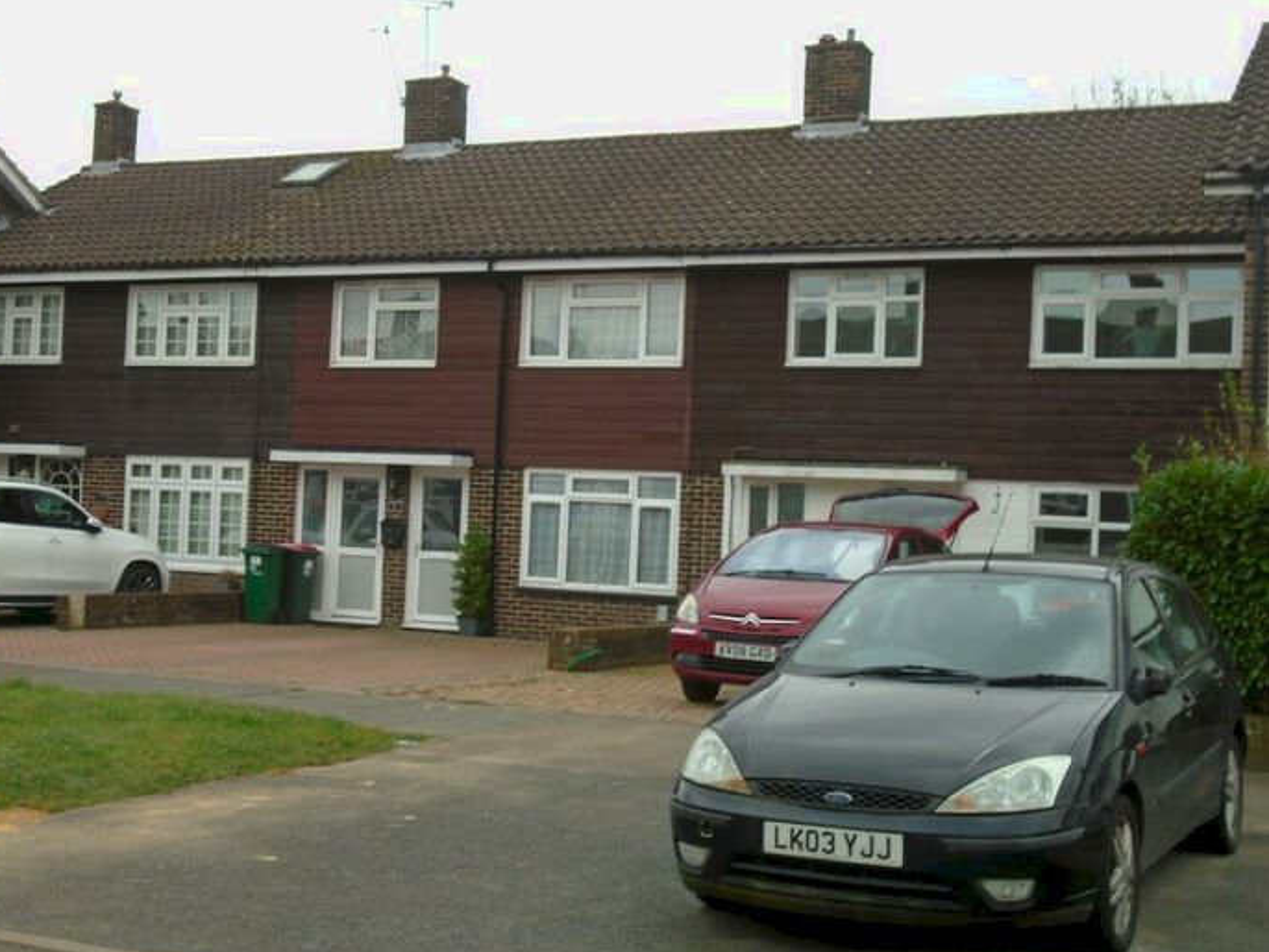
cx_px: 623
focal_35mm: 50
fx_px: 1834
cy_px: 482
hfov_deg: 38.2
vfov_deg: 29.1
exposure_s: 1/60
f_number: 4.5
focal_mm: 8.7
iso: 100
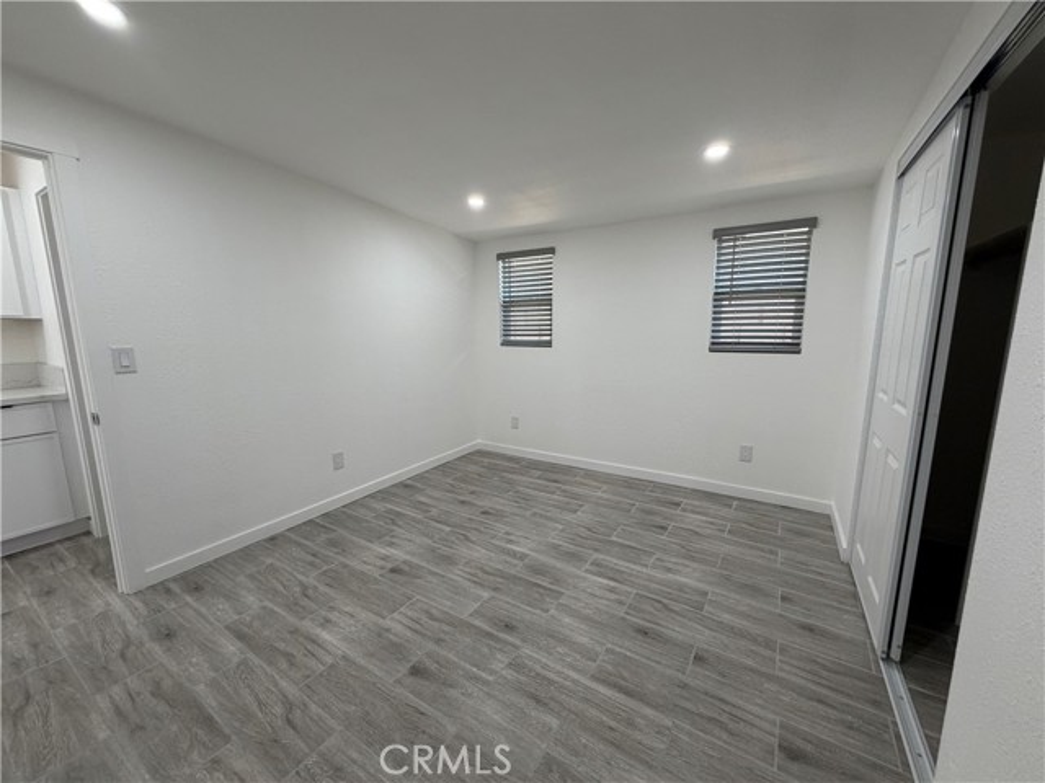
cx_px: 522
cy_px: 392
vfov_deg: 85.7
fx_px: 423
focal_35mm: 14
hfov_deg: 102.1
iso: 160
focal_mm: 2.22
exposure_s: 1/120
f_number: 2.2
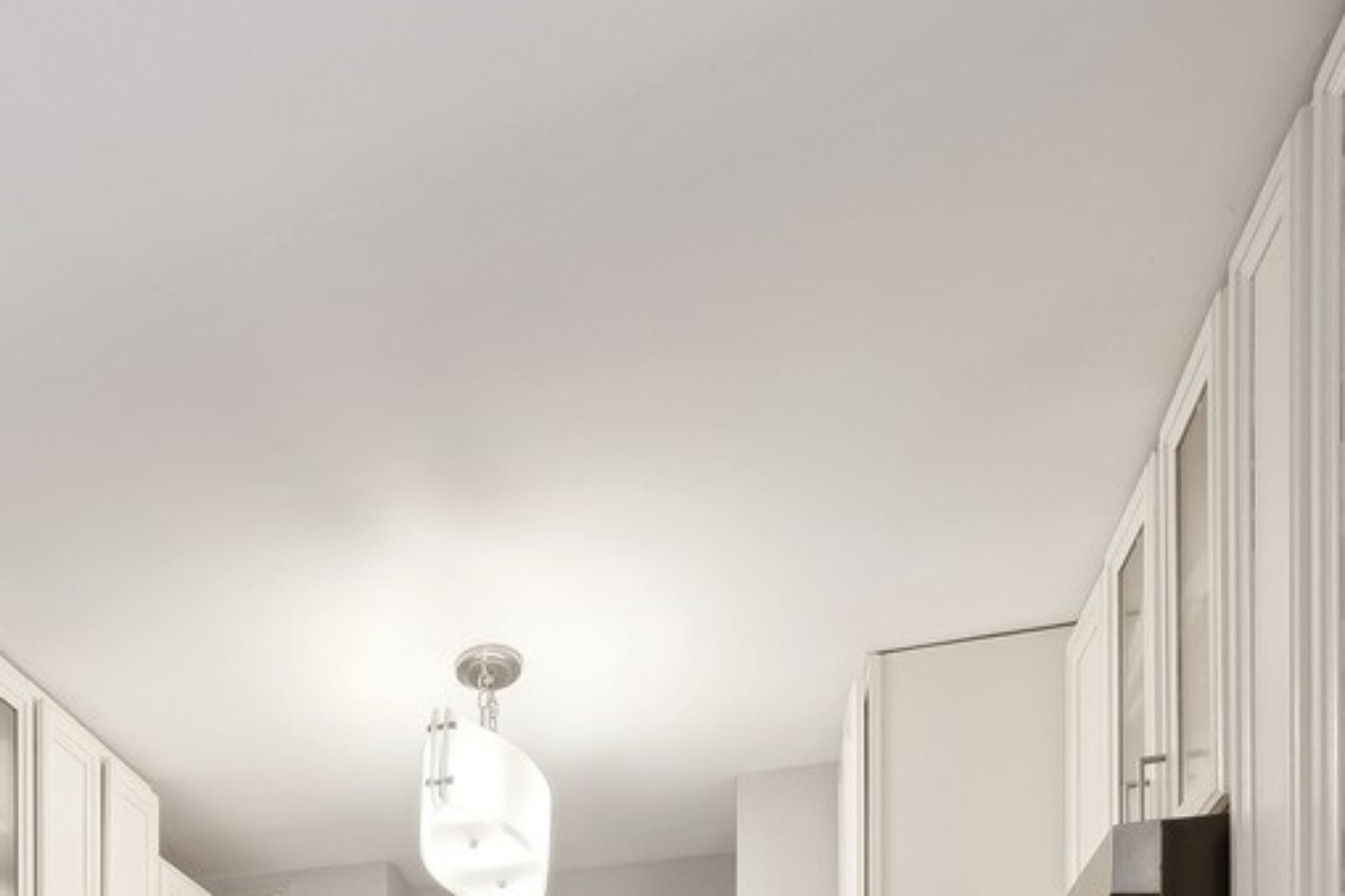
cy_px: 1356
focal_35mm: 44
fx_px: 1643
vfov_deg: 23.9
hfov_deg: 38.0
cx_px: -92
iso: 100
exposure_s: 1/8
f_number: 10
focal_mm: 14
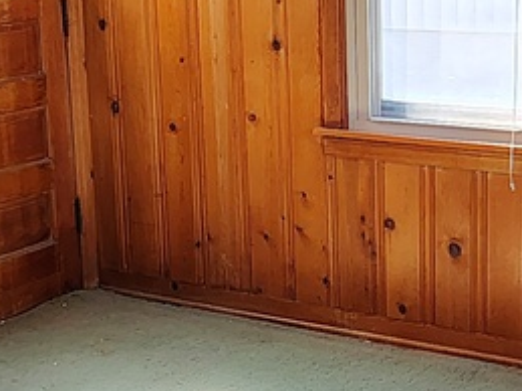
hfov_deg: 22.0
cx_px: 264
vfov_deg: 16.6
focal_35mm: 89
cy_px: 230
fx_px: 1341
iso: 295
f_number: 2.2
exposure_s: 1/60
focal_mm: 2.13
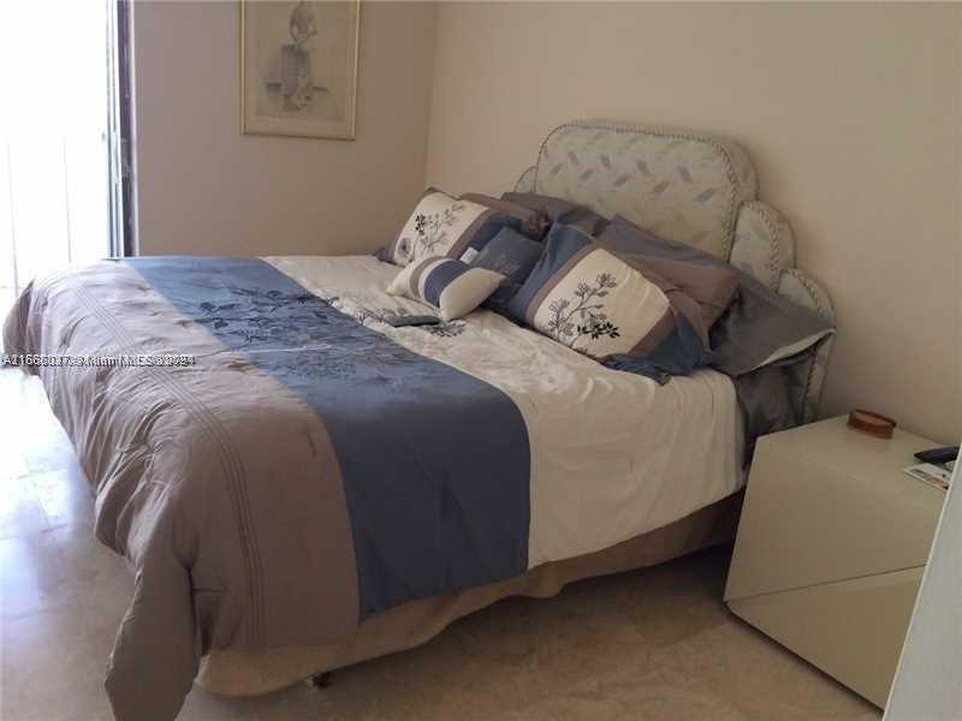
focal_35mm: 29
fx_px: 806
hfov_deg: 61.7
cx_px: 481
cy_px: 360
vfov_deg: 48.2
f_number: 2.2
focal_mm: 4.15
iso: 40
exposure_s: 1/30
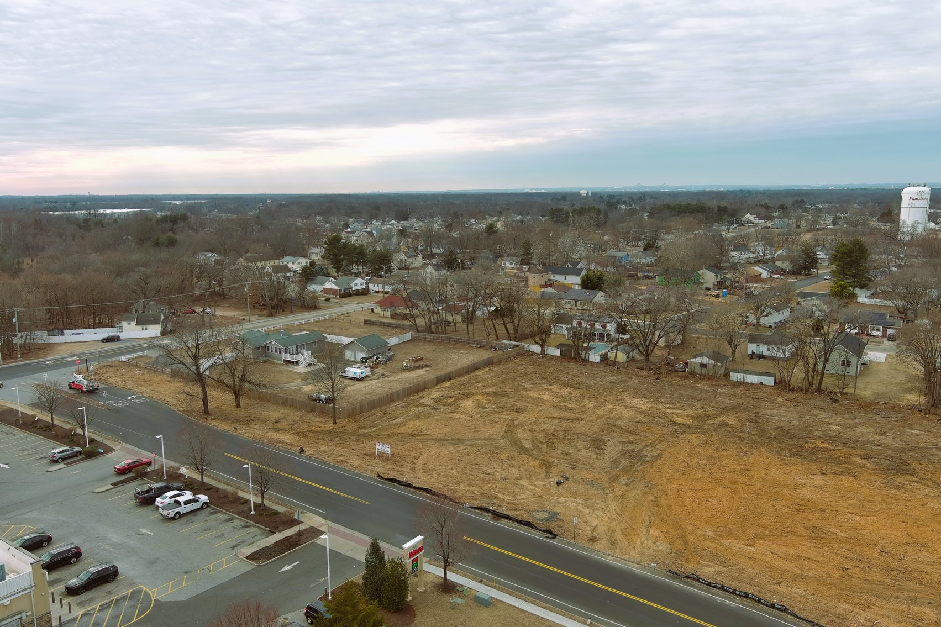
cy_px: 314
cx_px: 470
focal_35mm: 29
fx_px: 758
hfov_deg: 63.7
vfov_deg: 45.0
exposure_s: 1/800
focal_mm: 10.57
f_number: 2.8
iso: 100
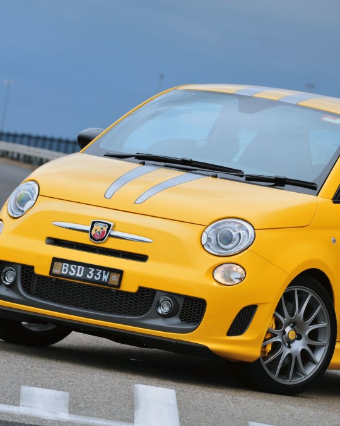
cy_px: 205
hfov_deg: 5.5
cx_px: 252
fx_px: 3535
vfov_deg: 6.9
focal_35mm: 281
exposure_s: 1/100
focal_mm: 175
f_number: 8
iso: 200
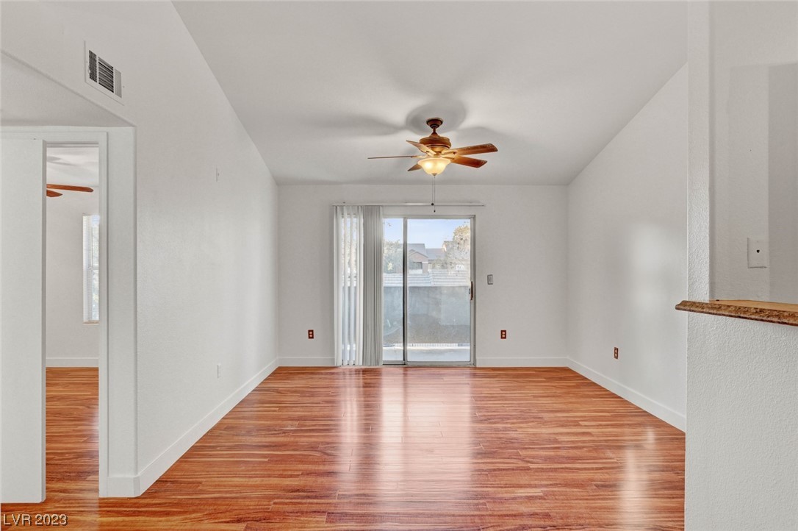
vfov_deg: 59.4
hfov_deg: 81.3
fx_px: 465
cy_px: 266
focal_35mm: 21
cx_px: 399
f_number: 10
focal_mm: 21
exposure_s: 1/10
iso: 800
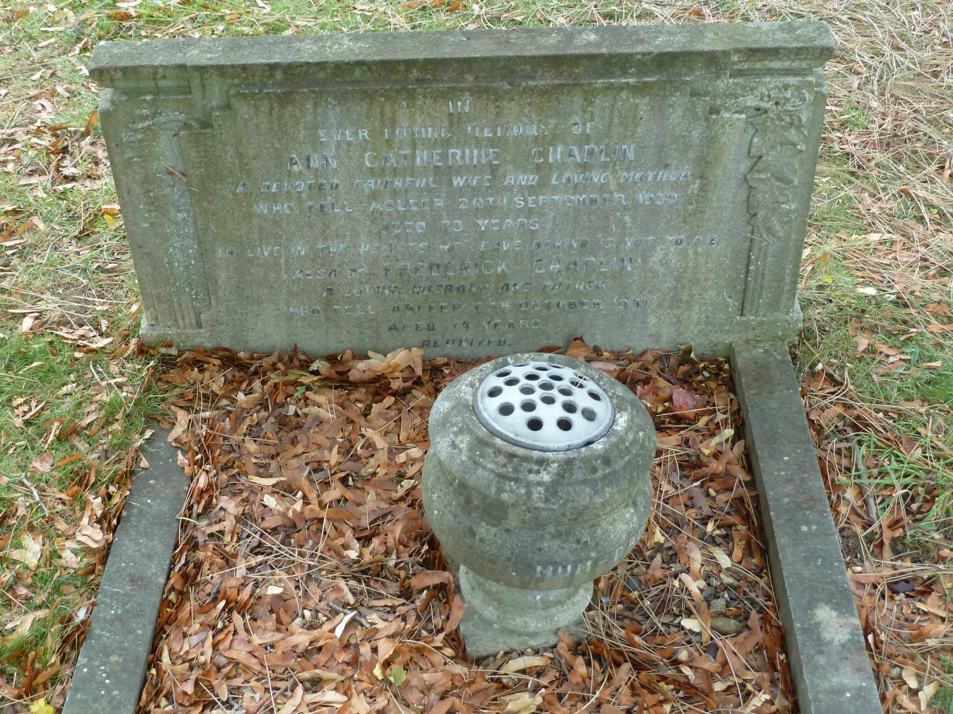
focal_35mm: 49
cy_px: 323
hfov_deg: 38.9
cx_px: 439
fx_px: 1349
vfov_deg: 29.7
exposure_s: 1/30
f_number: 3.7
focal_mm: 7.3
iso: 125
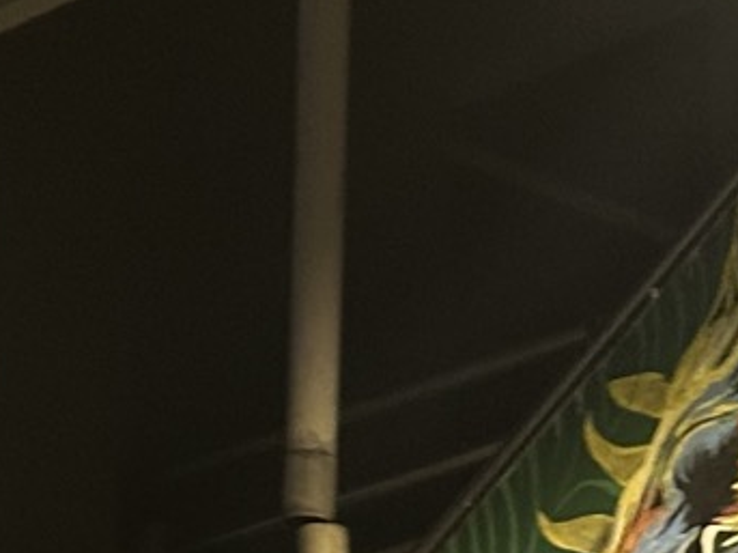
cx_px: 936
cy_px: 1265
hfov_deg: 8.7
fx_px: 4774
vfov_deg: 6.4
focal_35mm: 224
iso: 500
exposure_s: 1/33
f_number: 1.78
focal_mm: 6.86
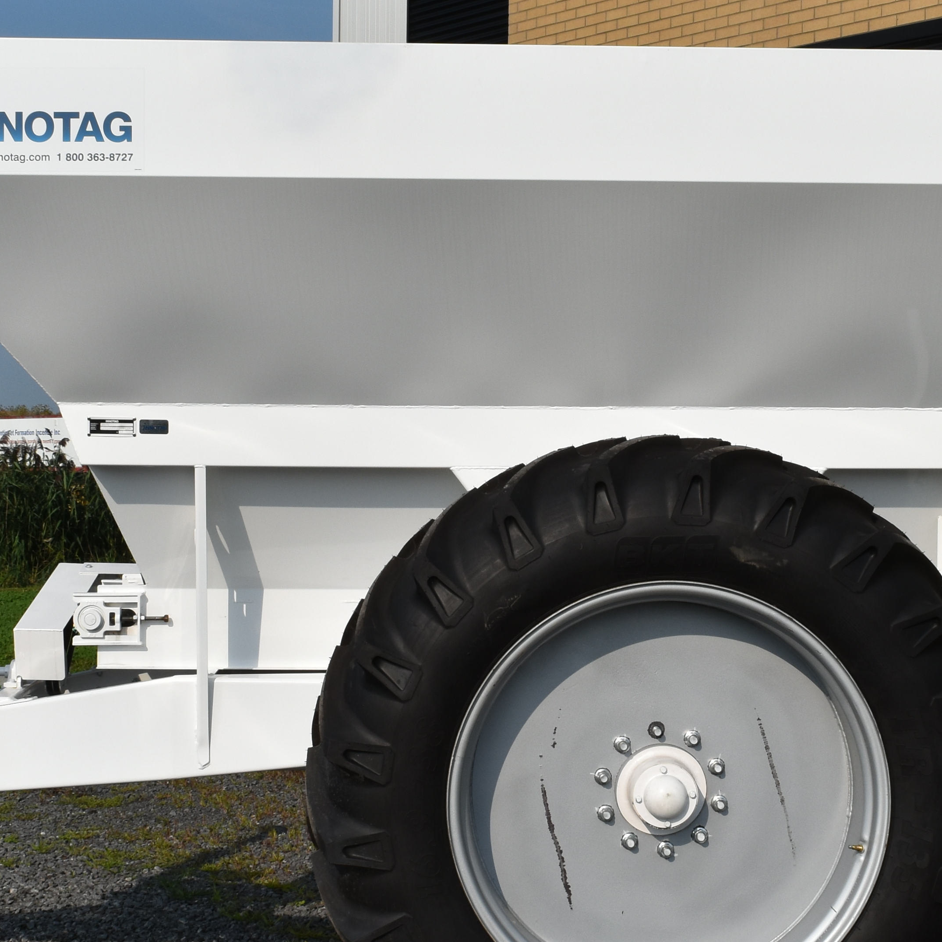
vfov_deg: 26.9
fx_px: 1970
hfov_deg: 26.9
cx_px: 543
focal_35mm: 64
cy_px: 480
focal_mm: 18
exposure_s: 1/500
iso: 200
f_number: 11
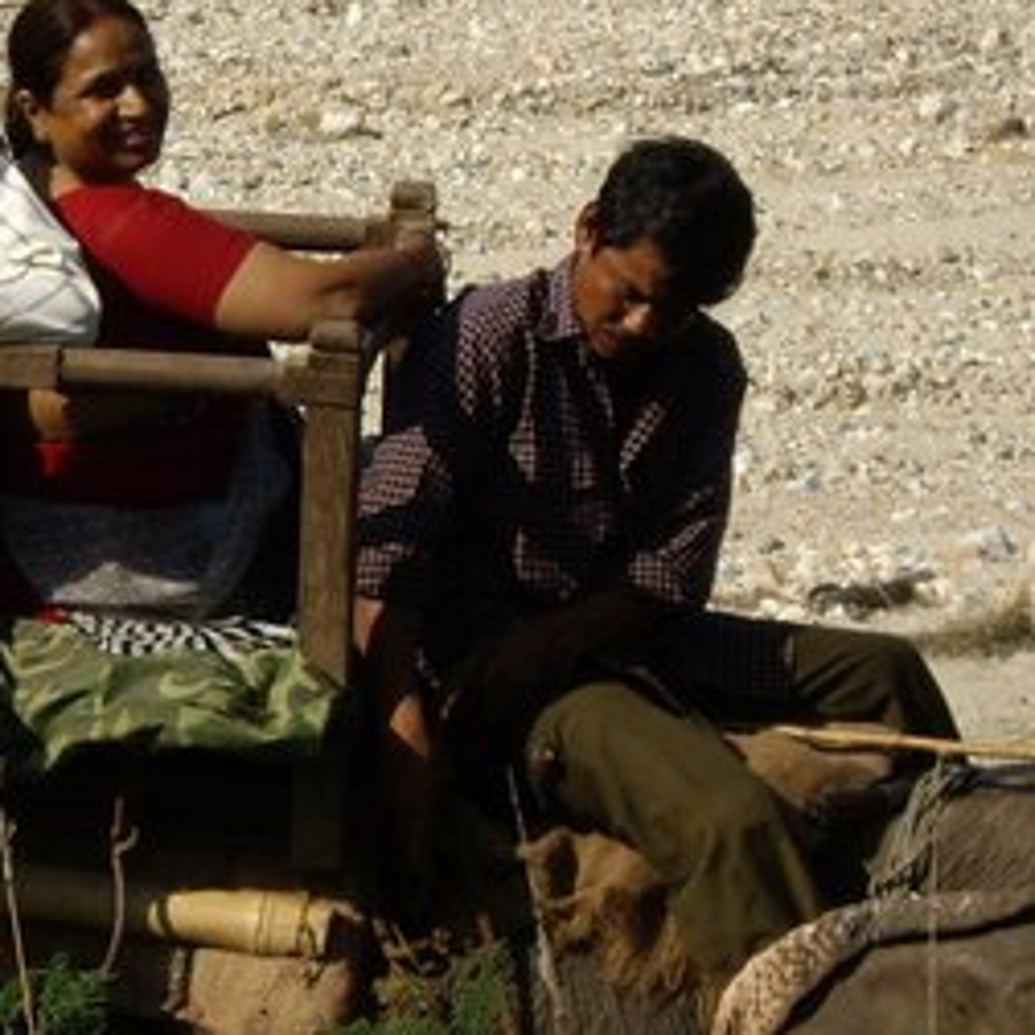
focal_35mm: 256
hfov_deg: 6.8
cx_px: 29
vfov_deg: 6.8
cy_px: 361
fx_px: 8660
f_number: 8.3
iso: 100
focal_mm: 18.6
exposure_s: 1/320
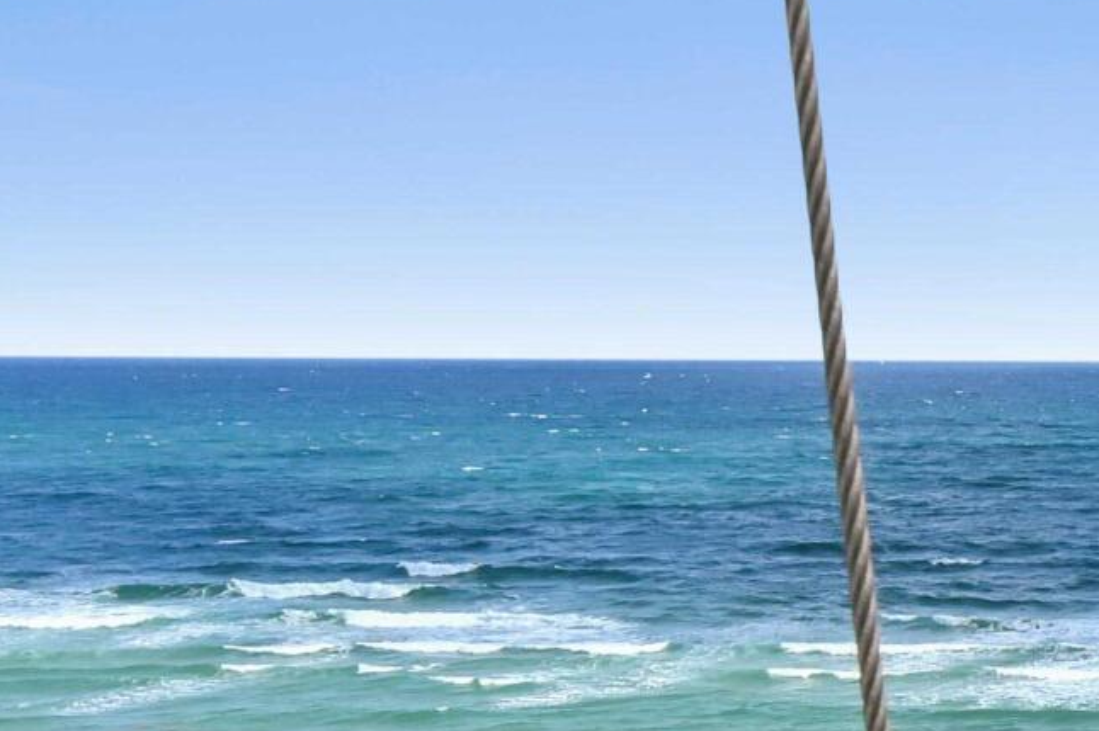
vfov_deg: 18.9
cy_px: 1022
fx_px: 1983
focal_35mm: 65
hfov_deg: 23.8
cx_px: 1691
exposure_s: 1/800
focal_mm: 14
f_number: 9
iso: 250
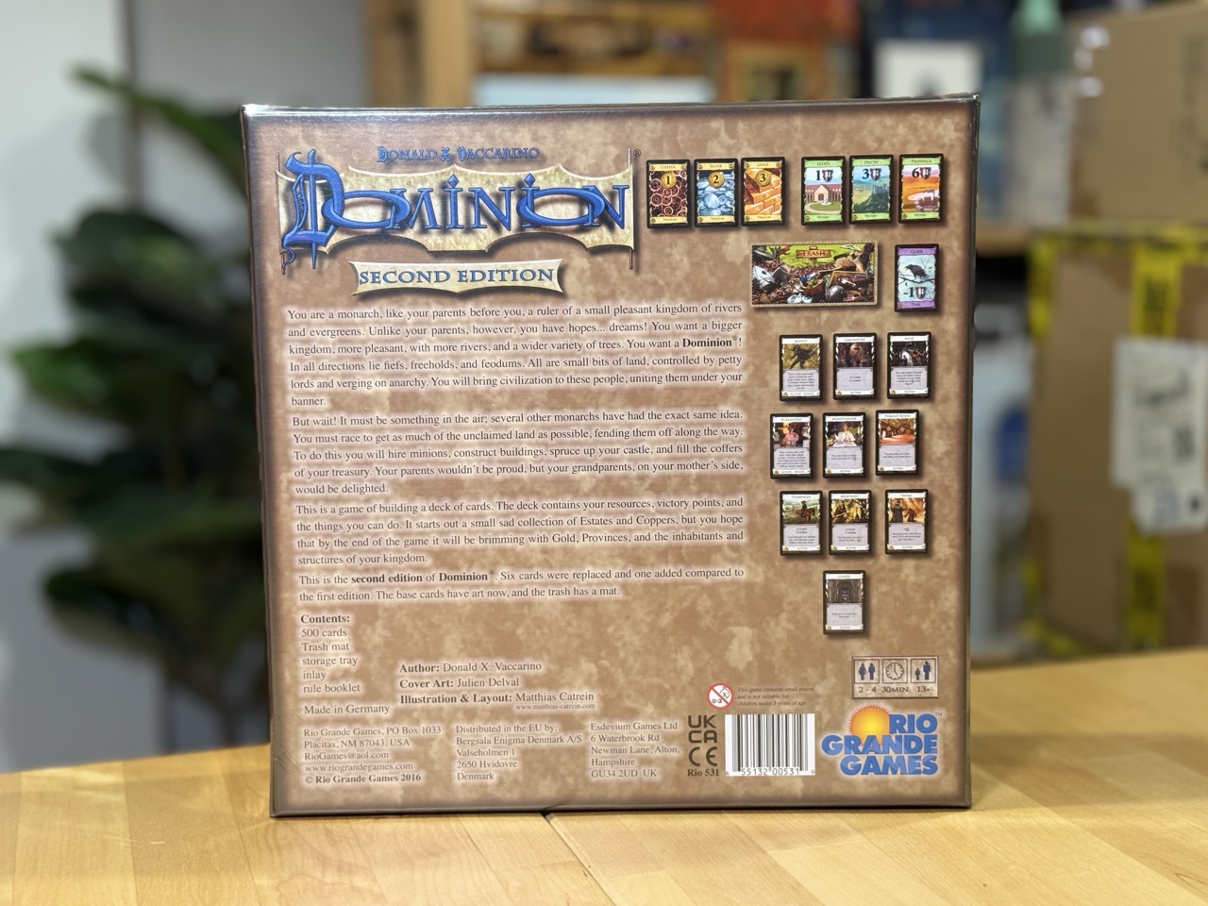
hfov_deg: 39.7
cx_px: 604
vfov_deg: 30.3
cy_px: 453
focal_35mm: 48
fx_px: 1675
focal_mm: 6.76
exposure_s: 1/50
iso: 160
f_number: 1.78
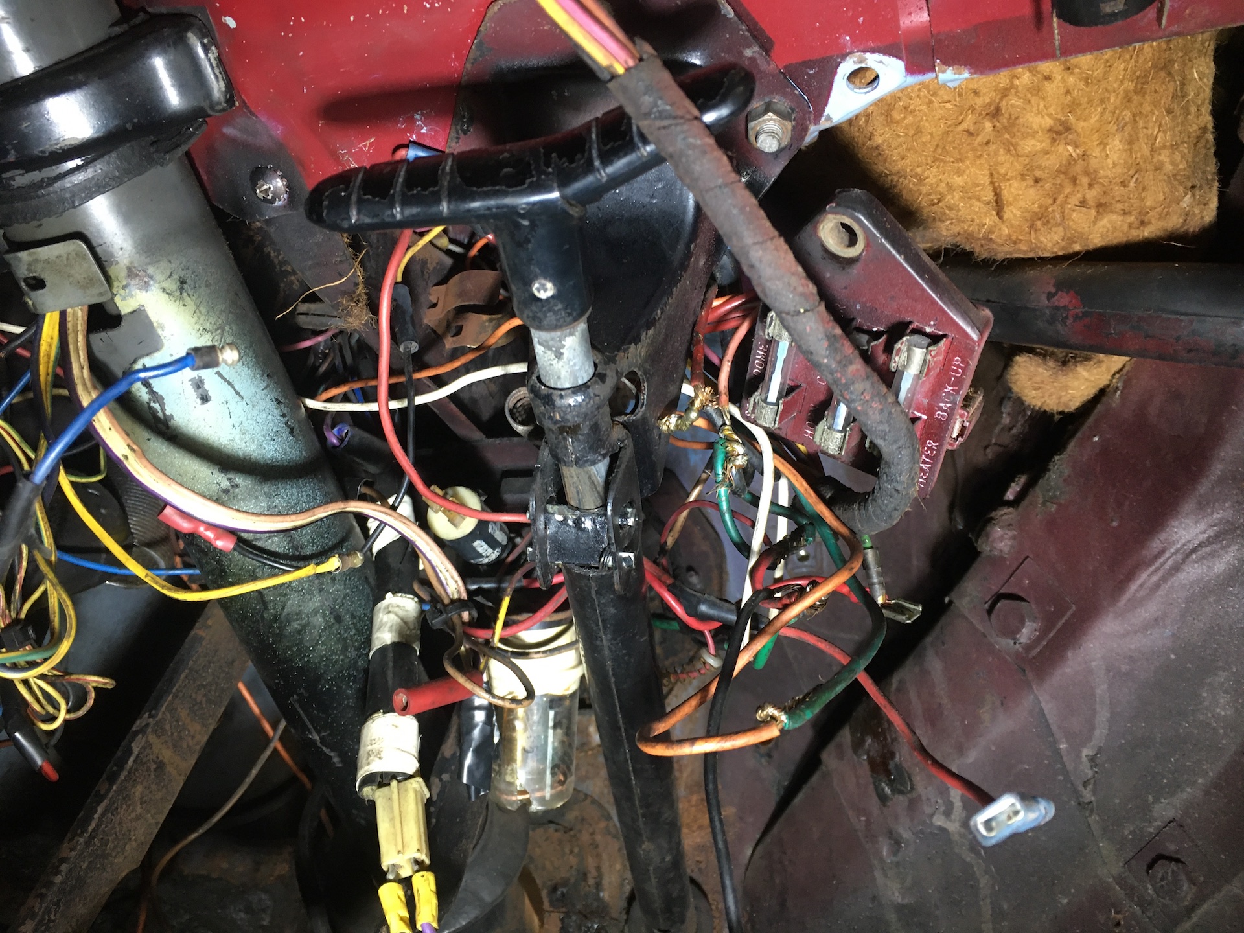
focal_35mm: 29
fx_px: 1042
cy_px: 466
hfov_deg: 61.7
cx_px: 622
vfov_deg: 48.2
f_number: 2.2
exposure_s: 1/33
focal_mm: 4.15
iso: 125
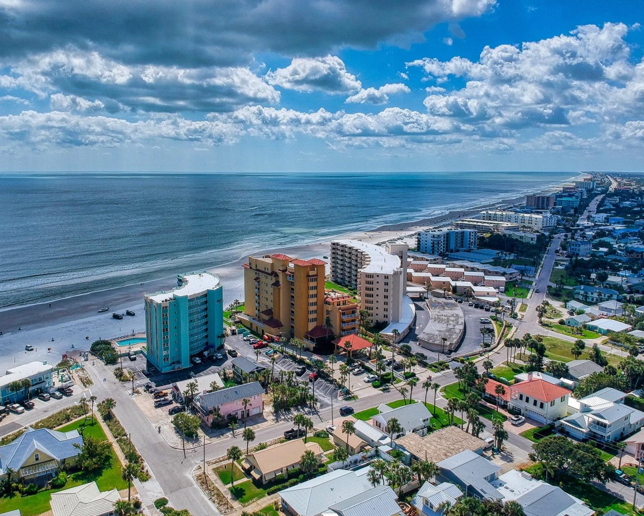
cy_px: 255
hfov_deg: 64.0
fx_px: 515
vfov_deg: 53.2
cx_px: 300
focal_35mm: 27
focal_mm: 4.49
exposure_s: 1/4000
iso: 102
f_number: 2.6
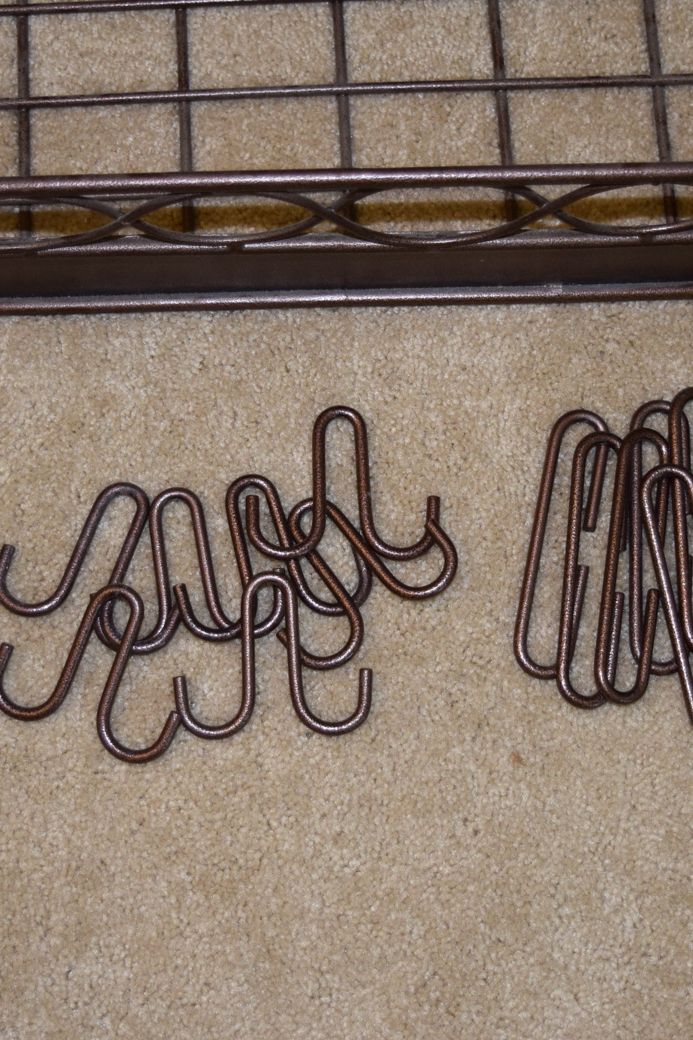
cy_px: 523
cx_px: 374
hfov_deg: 20.0
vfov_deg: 29.7
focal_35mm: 68
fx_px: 1964
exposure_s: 1/60
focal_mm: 30
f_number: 4.2
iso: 1000
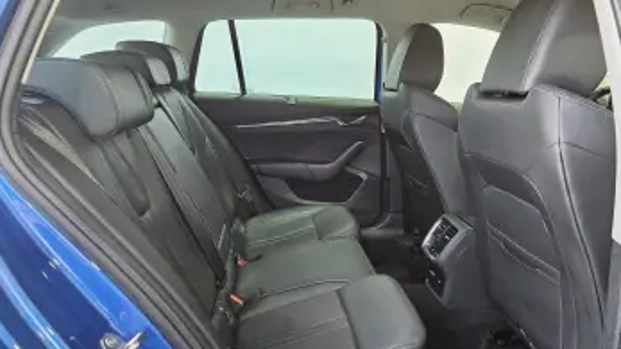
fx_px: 428
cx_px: 306
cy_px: 220
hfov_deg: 71.9
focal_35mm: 26
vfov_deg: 44.0
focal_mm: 6.3
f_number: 1.7
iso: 640
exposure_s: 1/142
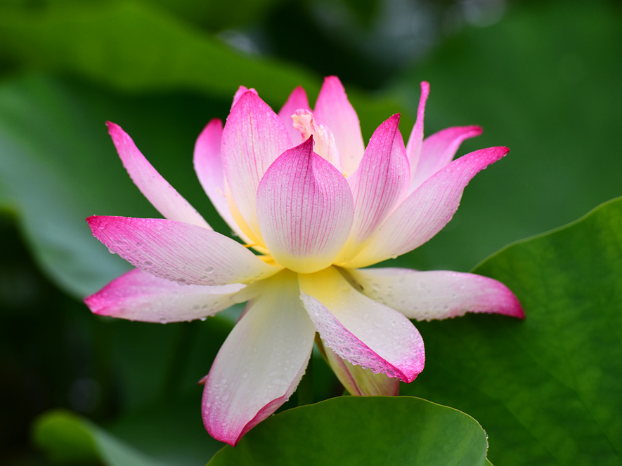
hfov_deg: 8.3
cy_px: 233
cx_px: 287
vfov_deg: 6.2
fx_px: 4295
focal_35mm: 239
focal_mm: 220
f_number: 8
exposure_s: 1/200
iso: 1000
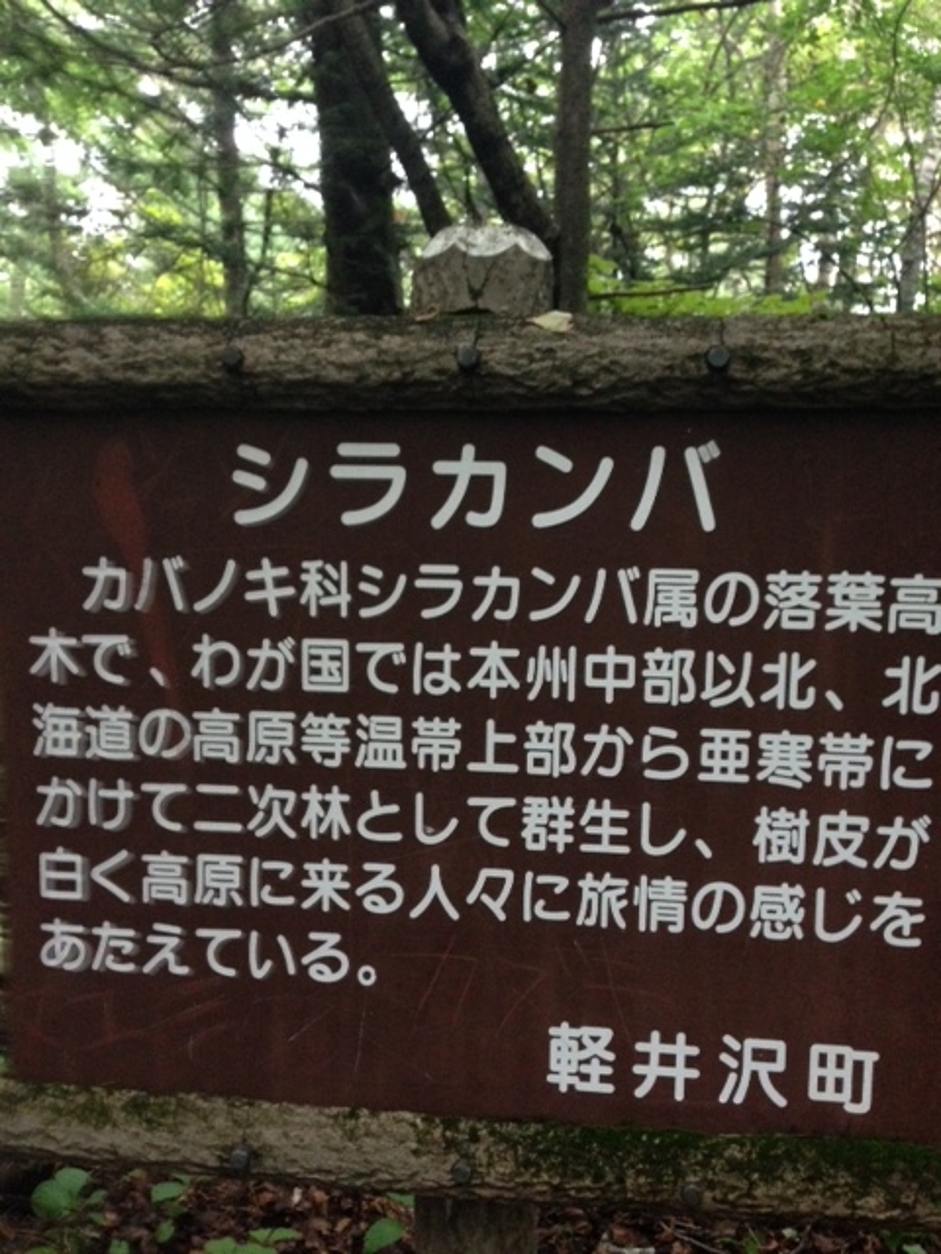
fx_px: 1196
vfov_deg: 55.4
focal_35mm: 33
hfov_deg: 42.9
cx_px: 470
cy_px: 627
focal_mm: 4.12
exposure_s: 1/15
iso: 320
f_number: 2.4
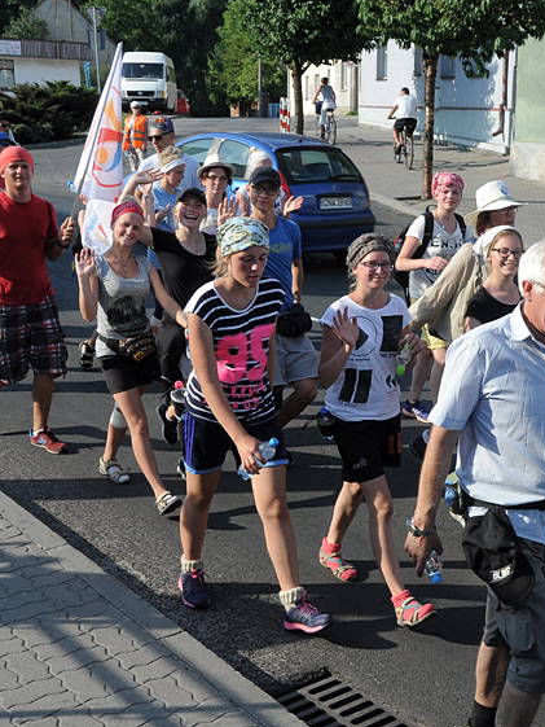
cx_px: 364
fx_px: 1007
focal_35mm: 48
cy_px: 364
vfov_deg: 39.6
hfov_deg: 30.1
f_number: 10
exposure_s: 1/400
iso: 400
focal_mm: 22
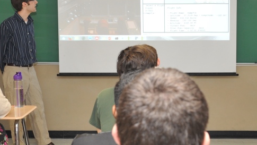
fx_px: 559
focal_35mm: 82
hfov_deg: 25.8
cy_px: 80
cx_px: 169
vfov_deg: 14.7
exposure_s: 1/60
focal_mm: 38
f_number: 7.1
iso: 1400
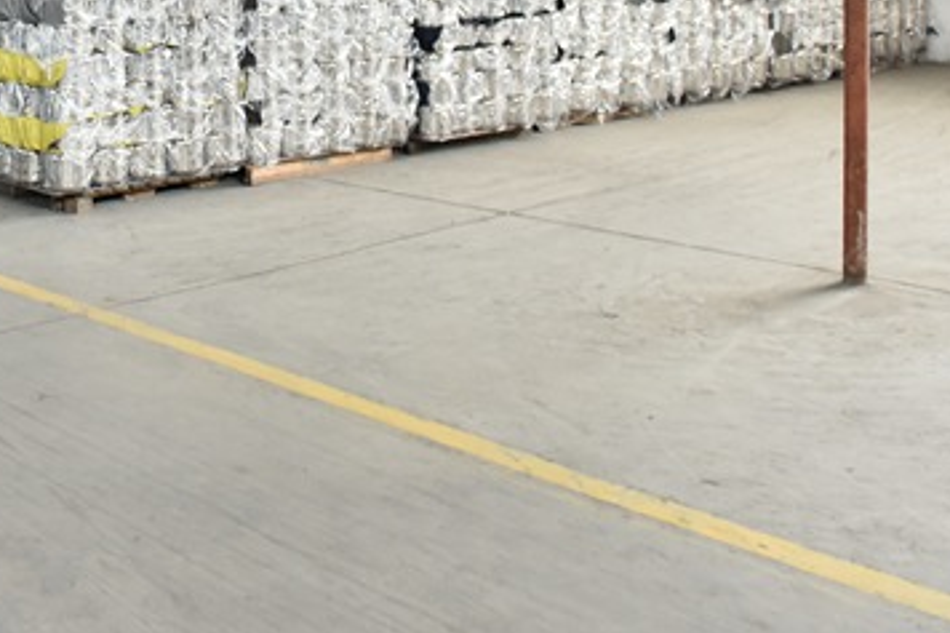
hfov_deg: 33.7
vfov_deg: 23.5
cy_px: -61
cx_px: 3
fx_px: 1424
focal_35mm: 54
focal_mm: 24
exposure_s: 1/40
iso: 1000
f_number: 3.5
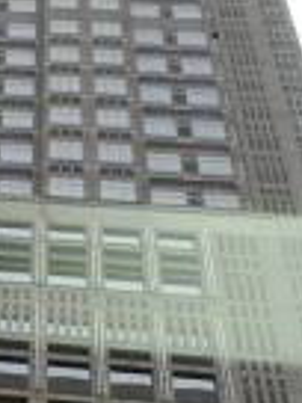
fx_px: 1024
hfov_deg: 15.3
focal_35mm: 88
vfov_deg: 22.2
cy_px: 258
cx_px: -167
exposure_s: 1/250
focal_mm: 4.1
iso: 500
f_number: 3.5
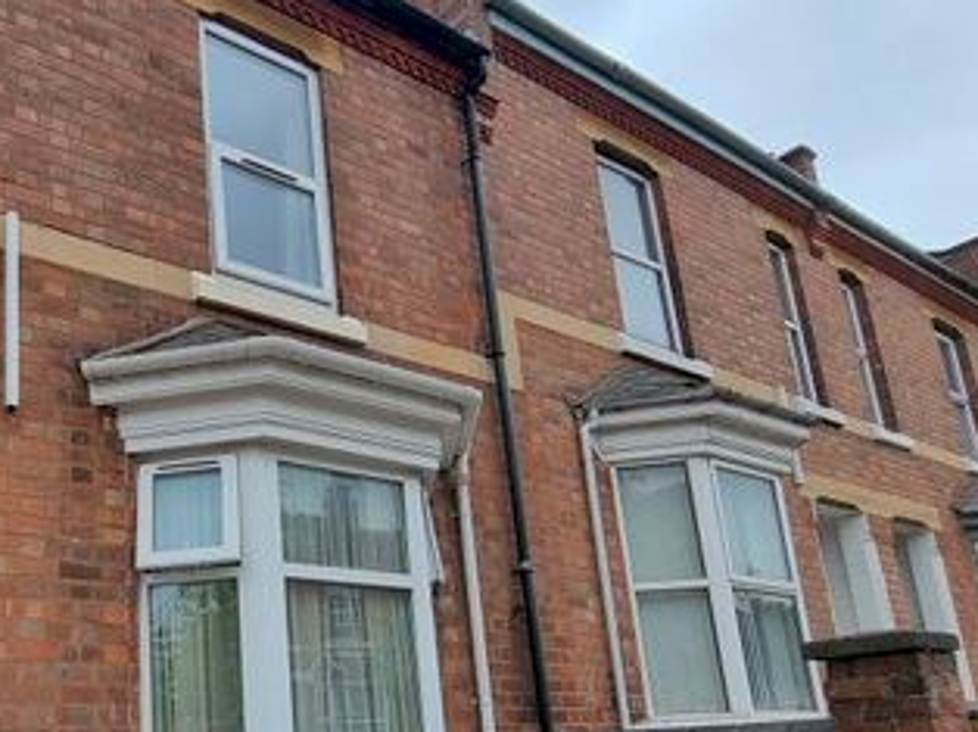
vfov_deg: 46.6
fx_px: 819
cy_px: 537
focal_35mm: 29
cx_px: 131
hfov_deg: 55.1
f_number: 2.2
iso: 50
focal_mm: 2.2
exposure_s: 1/828
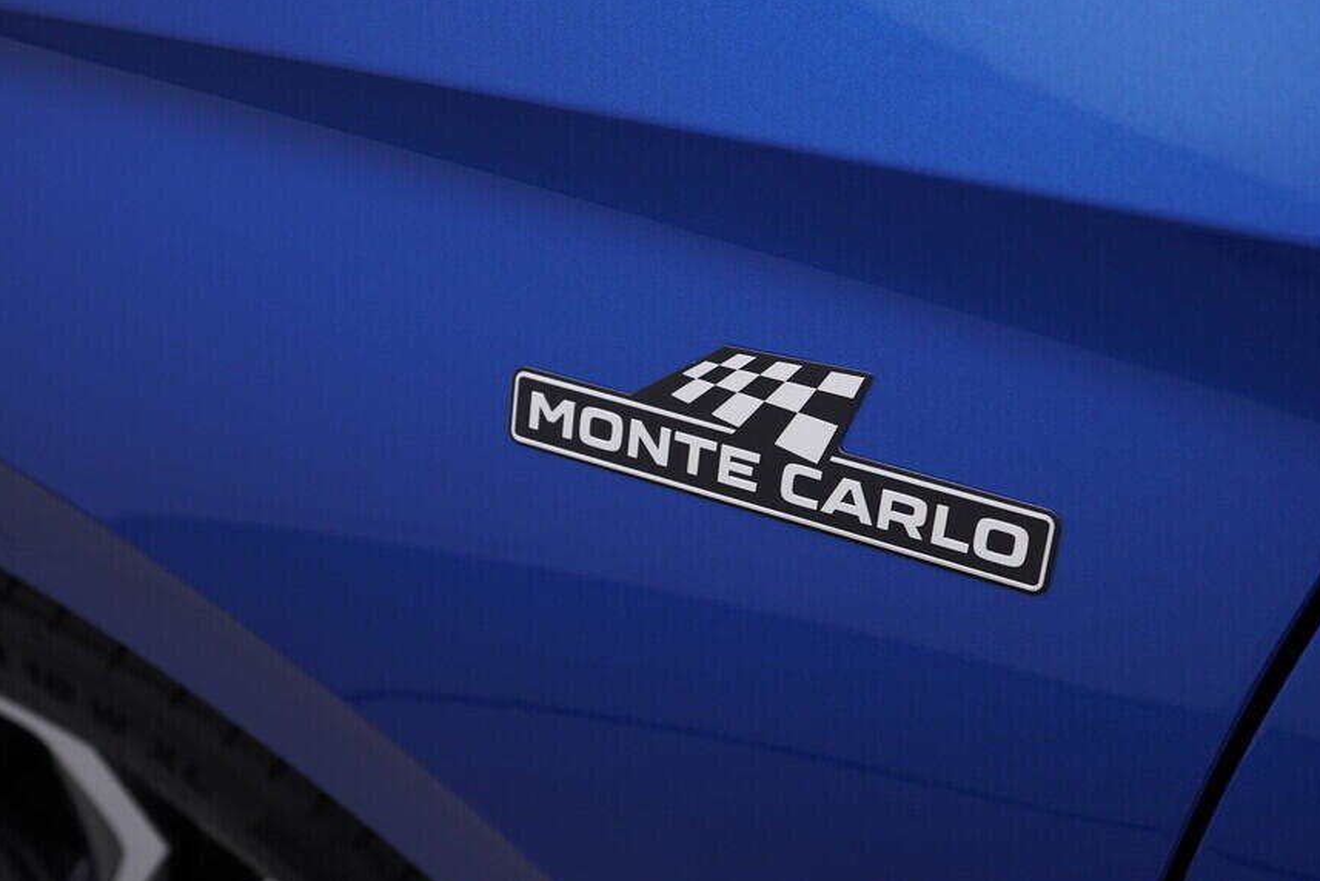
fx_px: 1577
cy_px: 492
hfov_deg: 45.4
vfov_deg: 31.2
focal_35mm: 43
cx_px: 687
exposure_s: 1/100
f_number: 4.5
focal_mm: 24
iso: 125
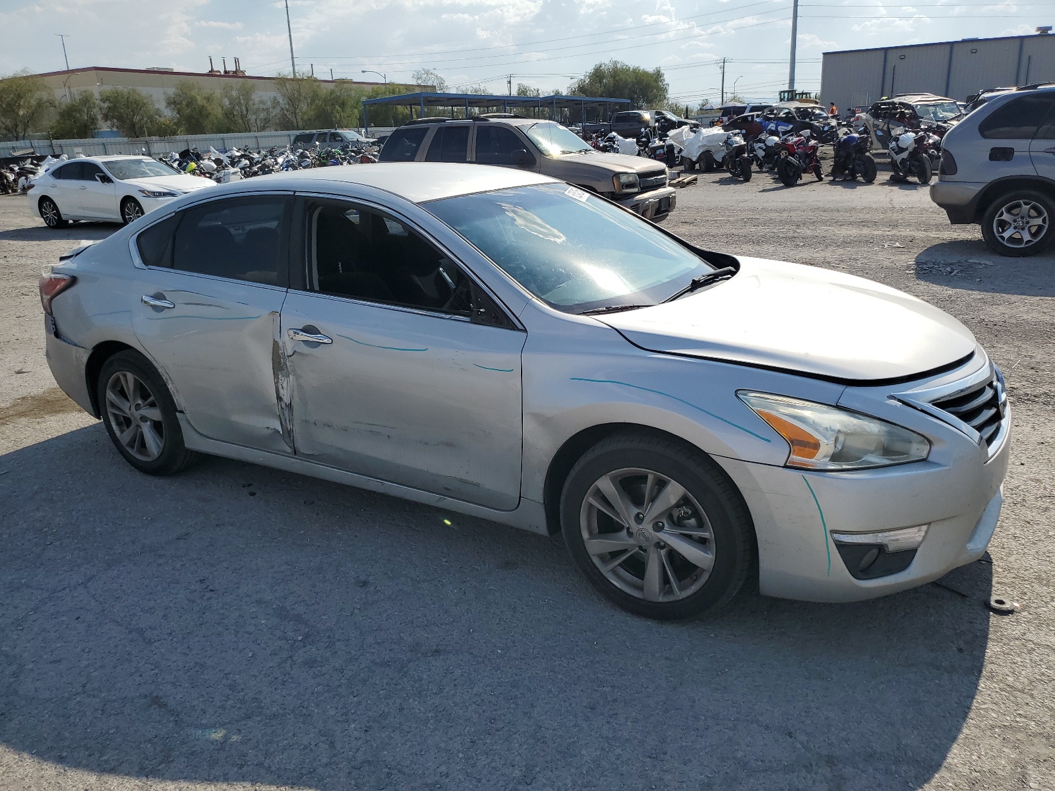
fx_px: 792
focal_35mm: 26
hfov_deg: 67.3
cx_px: 528
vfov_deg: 53.1
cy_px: 396
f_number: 1.5
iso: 50
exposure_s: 1/5000
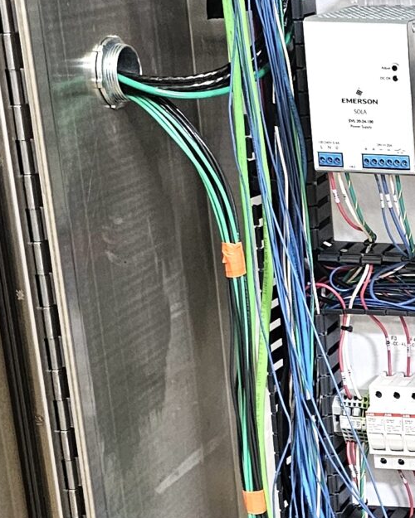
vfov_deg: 20.5
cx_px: 659
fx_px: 1412
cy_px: 428
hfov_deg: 15.2
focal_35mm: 92
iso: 800
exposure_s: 1/120
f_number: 1.7
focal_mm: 6.3
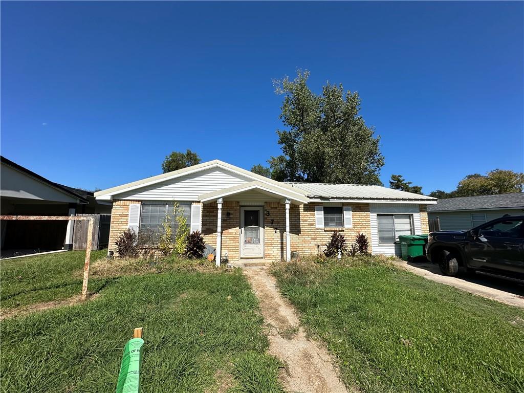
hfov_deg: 102.1
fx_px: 212
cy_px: 196
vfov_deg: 85.7
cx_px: 262
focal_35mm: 14
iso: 50
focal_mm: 2.22
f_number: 2.2
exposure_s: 1/3731
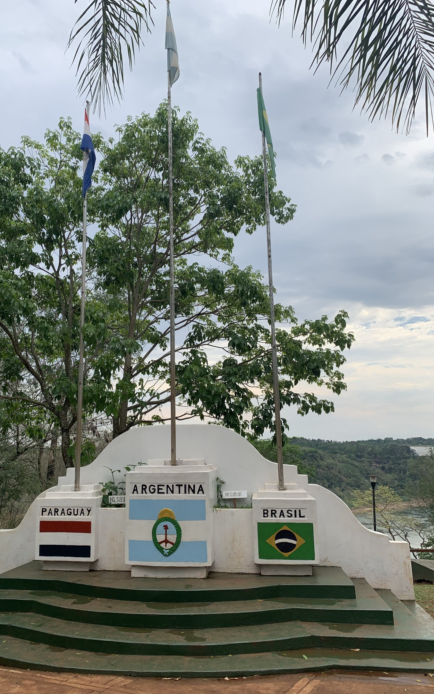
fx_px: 530
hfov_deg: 44.4
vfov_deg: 66.5
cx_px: 180
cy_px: 343
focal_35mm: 28
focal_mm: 4.25
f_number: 1.8
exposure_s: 1/1585
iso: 25
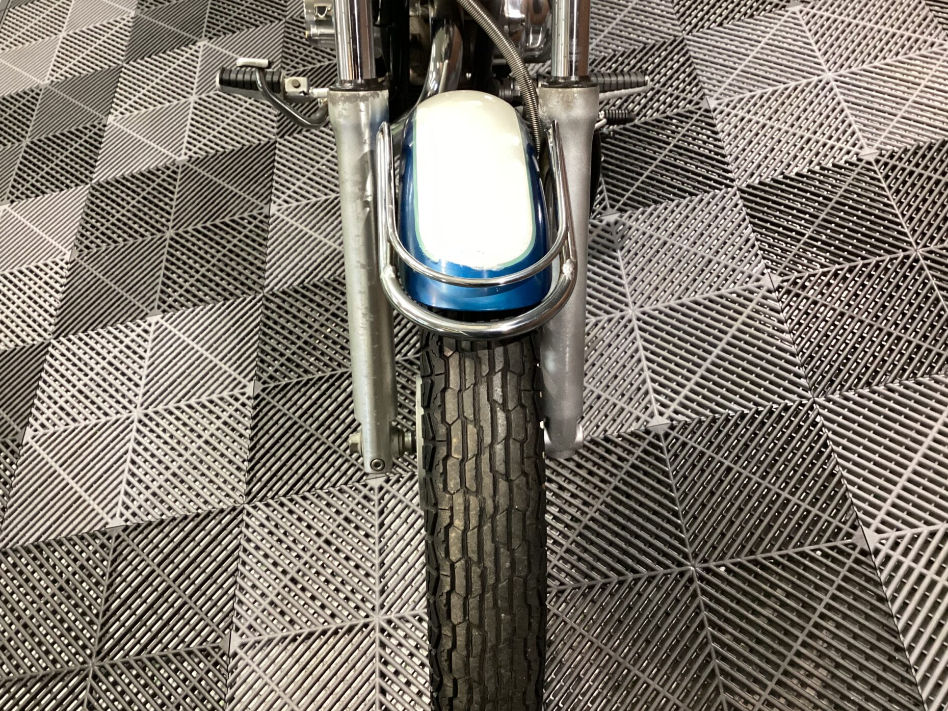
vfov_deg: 44.2
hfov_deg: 56.8
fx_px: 876
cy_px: 346
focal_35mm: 32
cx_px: 469
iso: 320
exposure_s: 1/40
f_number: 2.4
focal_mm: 3.3
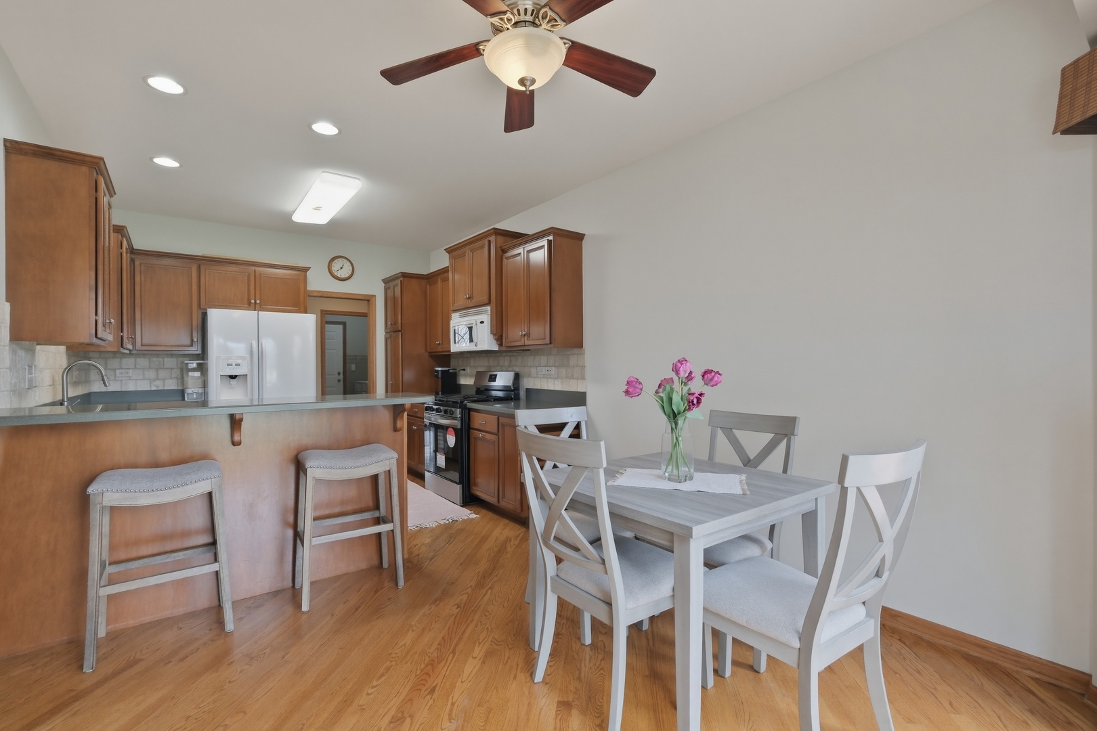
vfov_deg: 77.3
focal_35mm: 15
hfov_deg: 100.4
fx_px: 457
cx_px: 548
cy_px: 366
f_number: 7.1
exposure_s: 1/105
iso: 800
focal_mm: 10
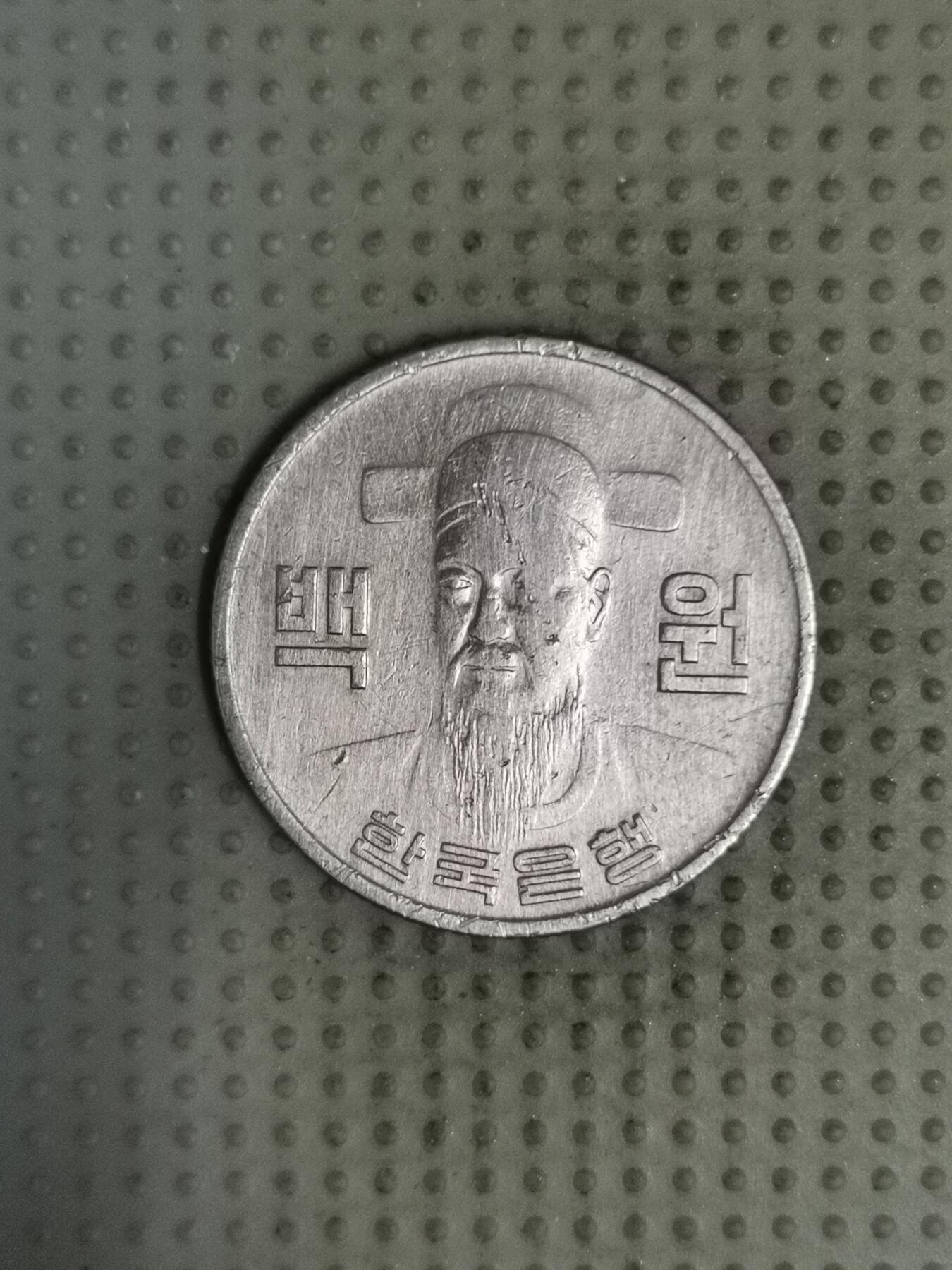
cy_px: 635
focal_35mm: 52
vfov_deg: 36.8
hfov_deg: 28.0
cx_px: 476
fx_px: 1907
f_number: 1.8
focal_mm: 4.75
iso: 320
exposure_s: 1/30
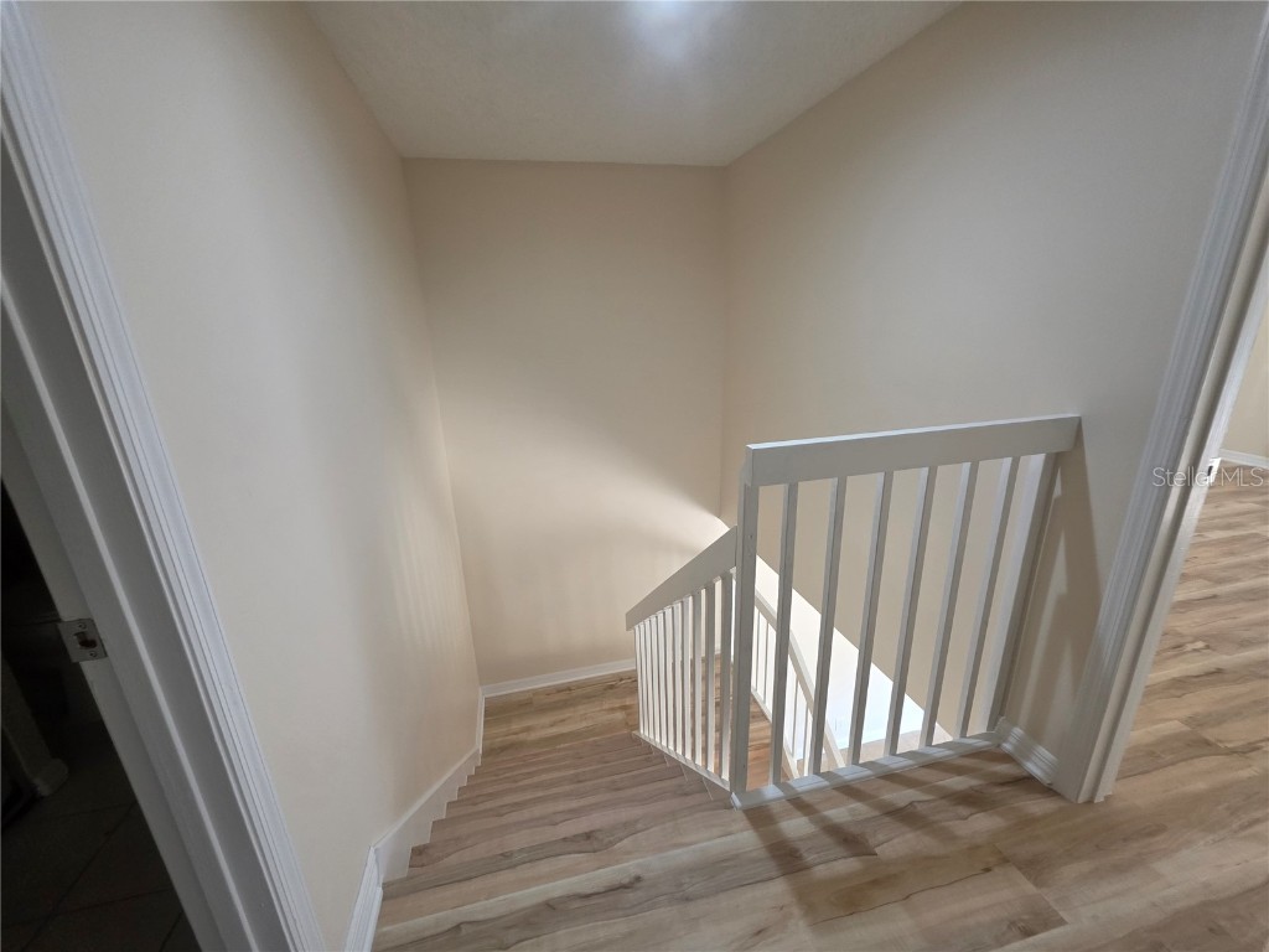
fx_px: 477
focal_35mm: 13
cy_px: 476
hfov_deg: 106.2
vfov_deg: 89.9
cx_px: 634
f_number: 1.9
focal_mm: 2.2
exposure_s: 1/120
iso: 250
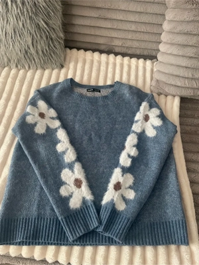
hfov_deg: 53.1
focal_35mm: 26
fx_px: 199
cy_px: 132
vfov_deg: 67.3
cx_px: 100
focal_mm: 4.2
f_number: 1.6
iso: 125
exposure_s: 1/62
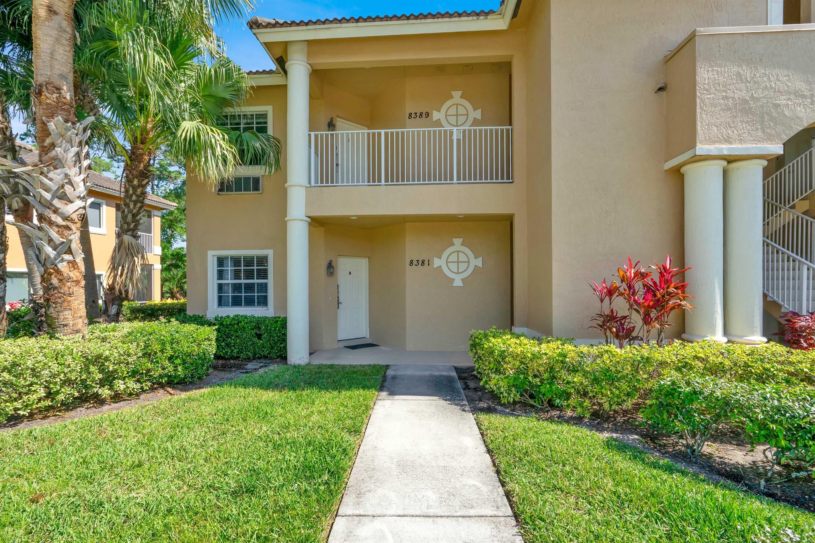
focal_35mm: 16
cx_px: 408
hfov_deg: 96.7
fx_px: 362
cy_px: 272
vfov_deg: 73.7
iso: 400
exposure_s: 1/640
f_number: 9
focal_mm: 16
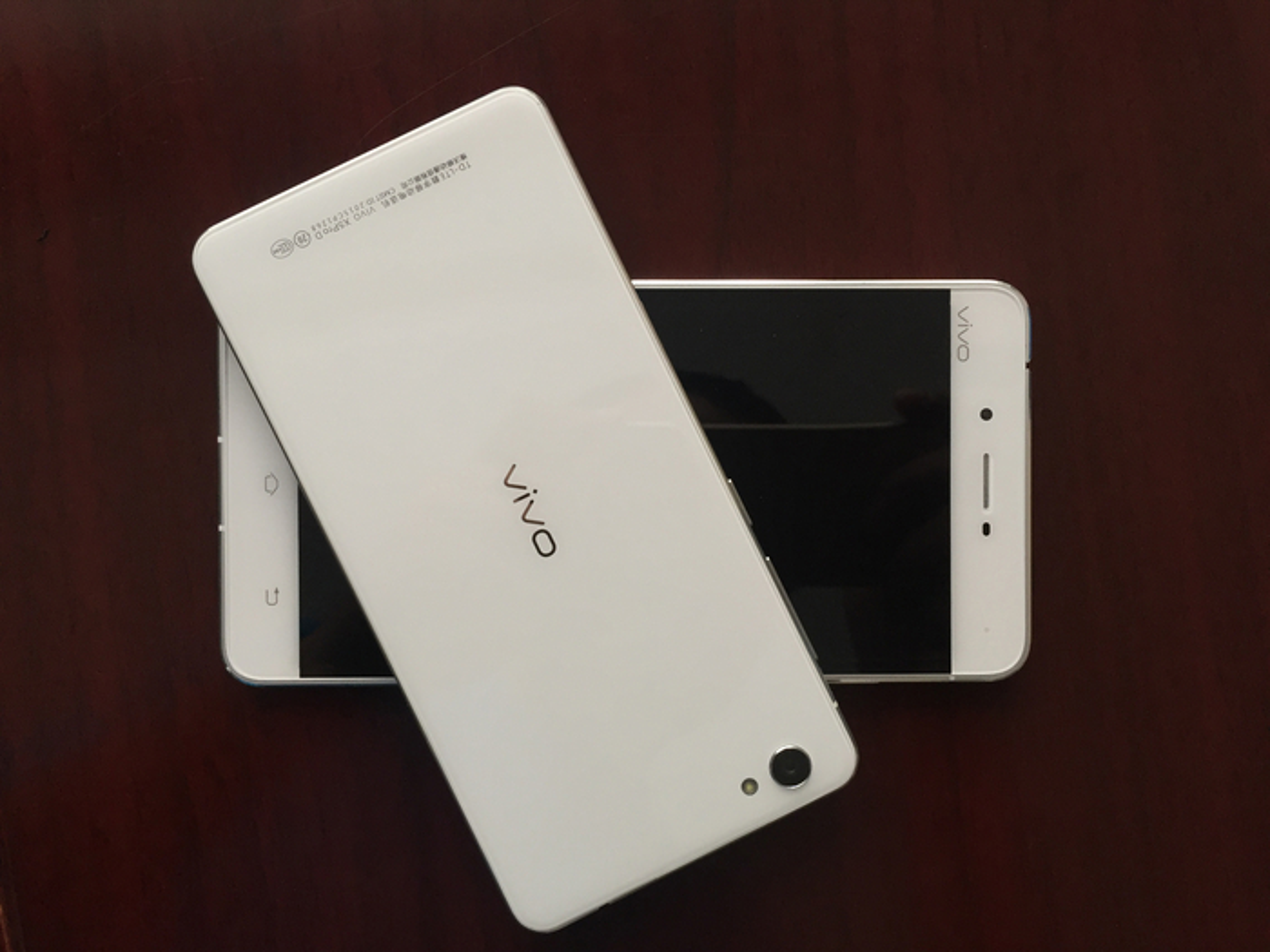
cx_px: 635
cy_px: 476
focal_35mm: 29
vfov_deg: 48.2
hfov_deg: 61.7
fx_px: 1064
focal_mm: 4.15
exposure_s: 1/33
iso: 100
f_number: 2.2
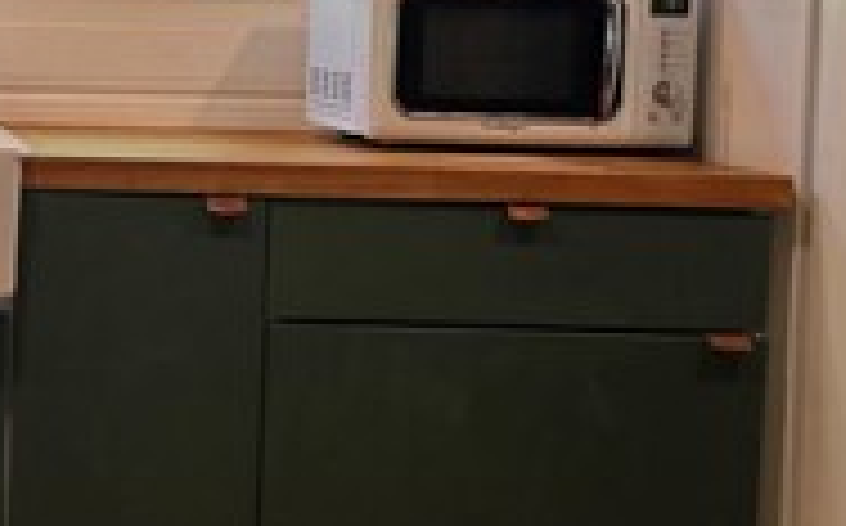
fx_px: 1911
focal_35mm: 83
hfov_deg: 22.9
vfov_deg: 15.6
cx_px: -166
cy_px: 117
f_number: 1.7
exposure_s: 1/120
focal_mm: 6.3
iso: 100
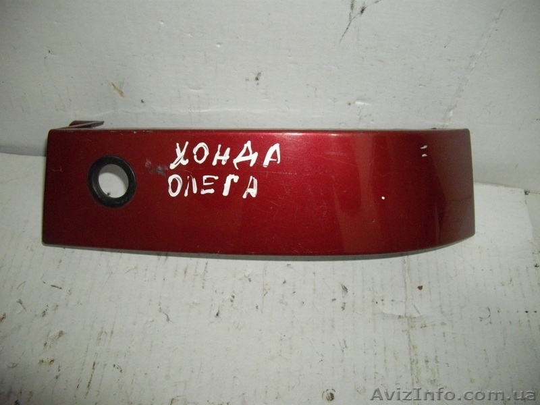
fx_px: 593
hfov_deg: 49.0
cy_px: 202
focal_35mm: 38
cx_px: 270
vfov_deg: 37.7
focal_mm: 7.9
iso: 400
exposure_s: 1/40
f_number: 2.8
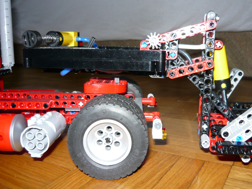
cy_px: 96
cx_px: 136
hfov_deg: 51.3
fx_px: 262
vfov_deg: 39.7
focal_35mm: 36
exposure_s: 1/30
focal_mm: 5.5
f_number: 2.8
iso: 100
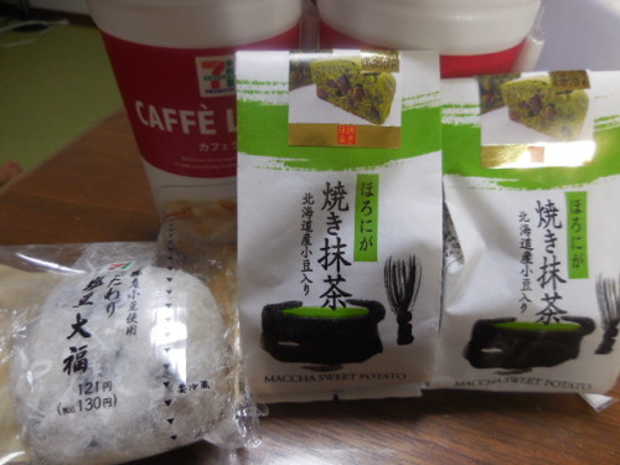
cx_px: 310
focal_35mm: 25
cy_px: 232
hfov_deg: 69.4
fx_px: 448
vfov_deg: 54.9
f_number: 3.3
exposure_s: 1/30
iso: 160
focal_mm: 4.5
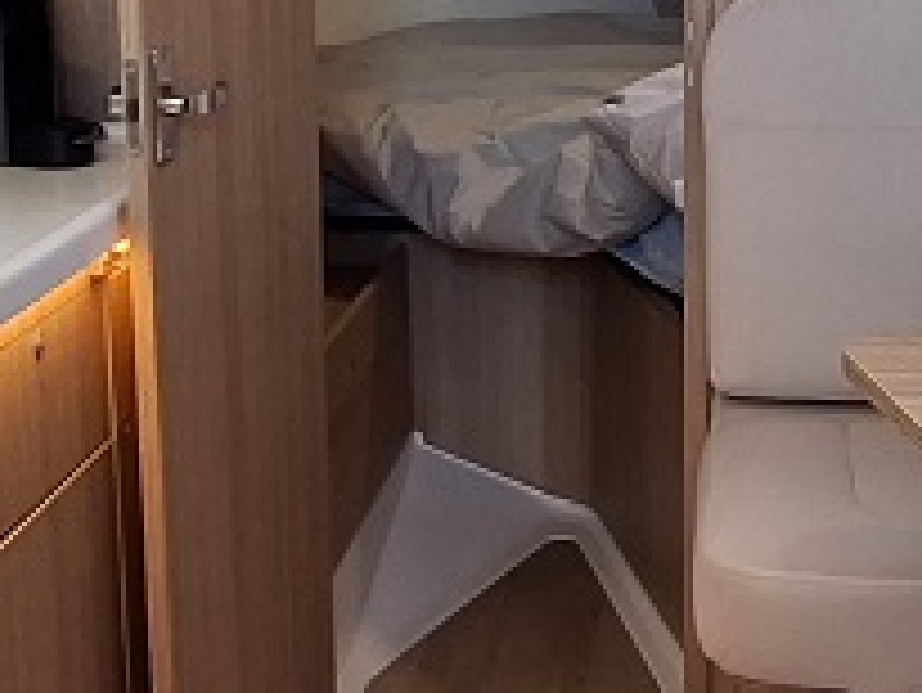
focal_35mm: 80
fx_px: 2132
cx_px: 729
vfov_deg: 18.3
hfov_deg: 24.1
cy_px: 171
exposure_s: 1/100
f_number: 2.2
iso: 40
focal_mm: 1.64
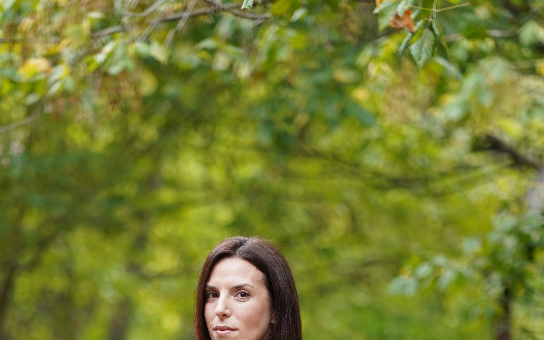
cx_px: 212
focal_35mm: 188
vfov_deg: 6.9
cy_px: 548
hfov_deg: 11.1
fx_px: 2788
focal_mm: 85
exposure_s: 1/1000
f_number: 2
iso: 400
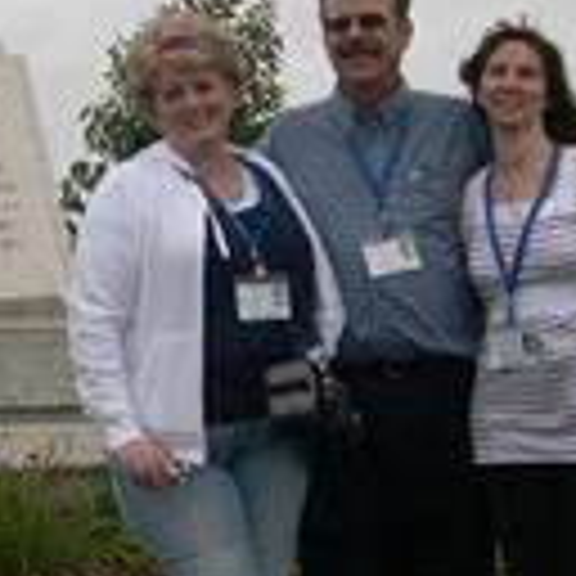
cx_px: 18
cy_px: 297
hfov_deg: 16.3
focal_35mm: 105
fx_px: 1977
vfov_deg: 16.6
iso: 100
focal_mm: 8
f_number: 7.6
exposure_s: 1/101
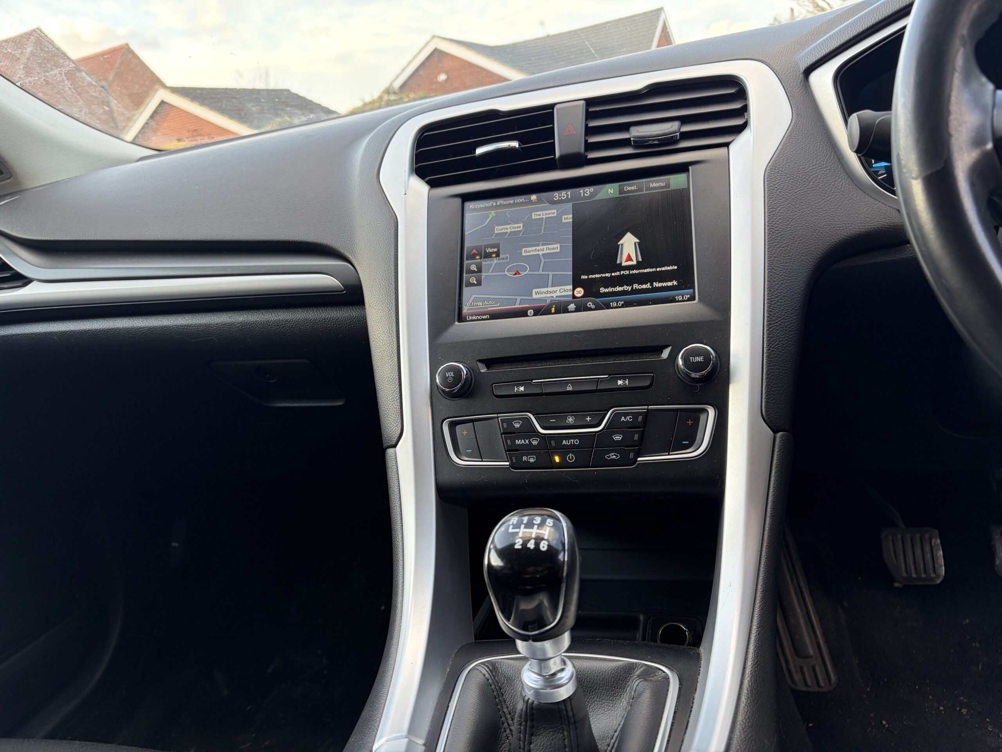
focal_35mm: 26
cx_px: 501
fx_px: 753
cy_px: 376
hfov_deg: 67.3
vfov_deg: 53.1
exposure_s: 1/122
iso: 80
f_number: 1.6
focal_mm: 5.96
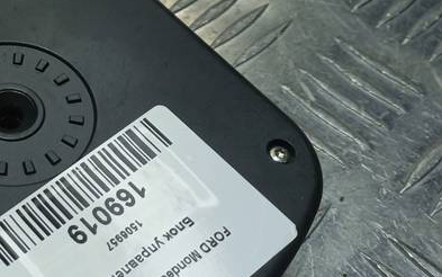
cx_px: -19
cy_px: 127
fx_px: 832
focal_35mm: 69
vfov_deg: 18.9
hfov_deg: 27.7
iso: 25
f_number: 1.8
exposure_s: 1/100
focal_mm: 4.6
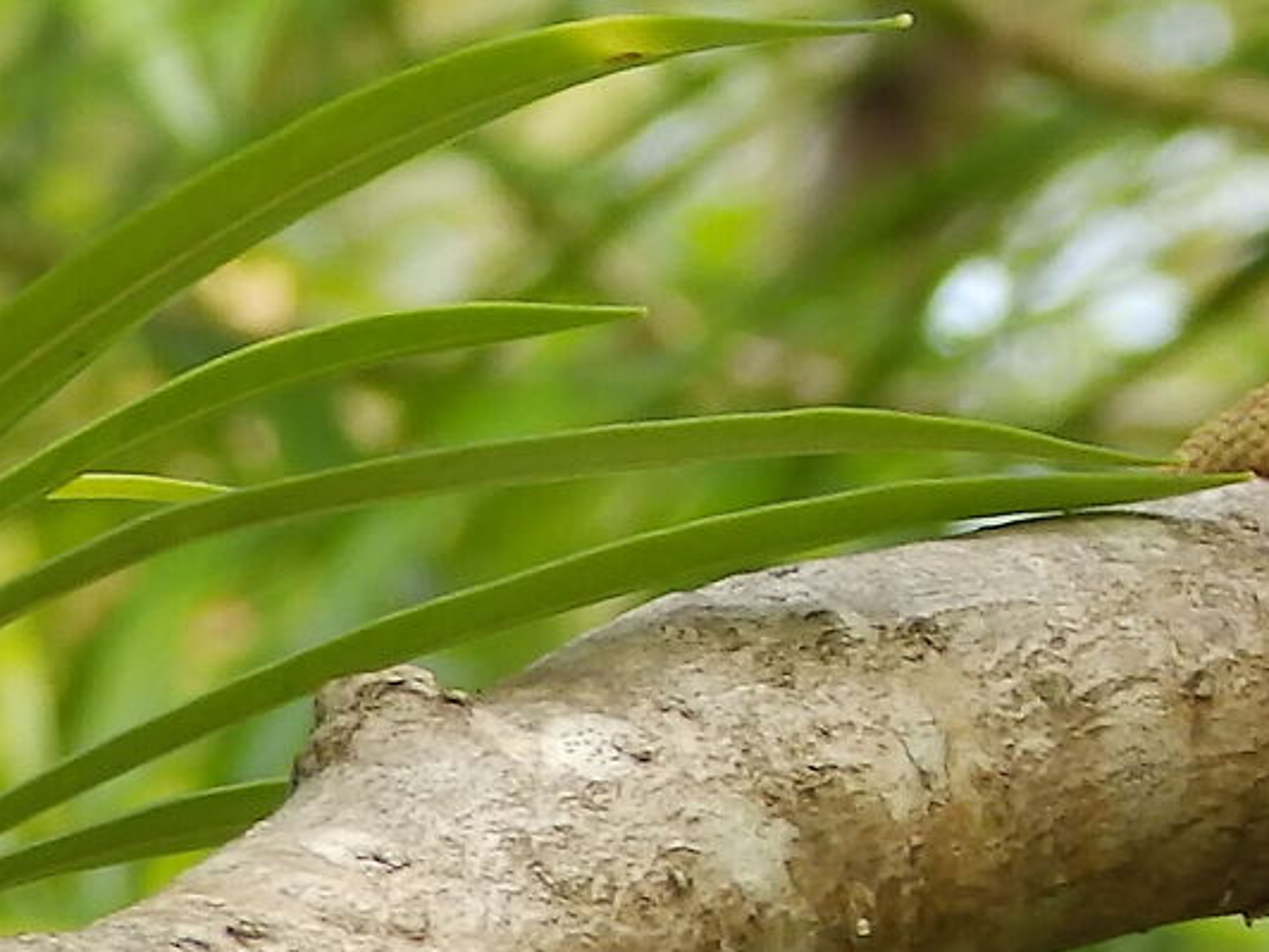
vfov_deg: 3.9
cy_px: -239
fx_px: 13894
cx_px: 2459
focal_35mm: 379
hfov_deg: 5.1
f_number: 4.4
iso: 80
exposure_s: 1/80
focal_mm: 15.1
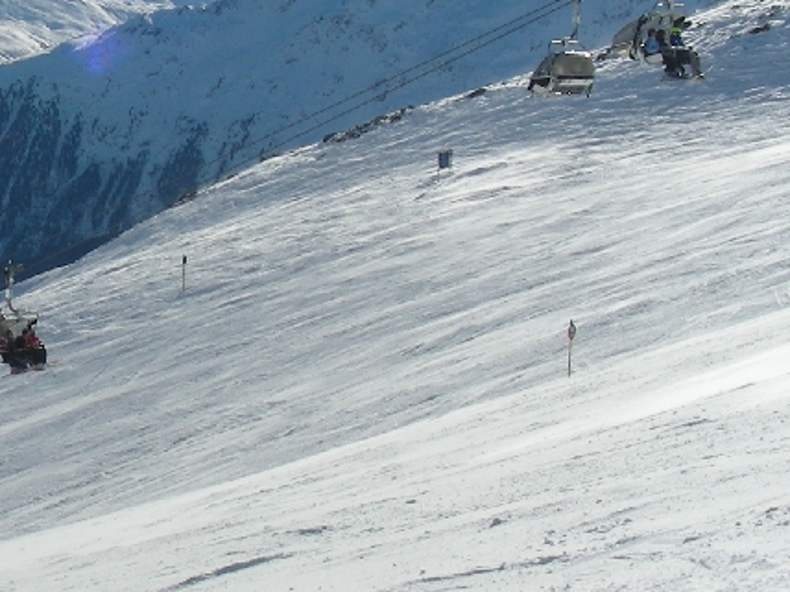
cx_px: -72
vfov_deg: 14.8
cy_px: 257
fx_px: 2282
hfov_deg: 18.9
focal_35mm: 100
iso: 50
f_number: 5.6
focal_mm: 6.3
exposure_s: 1/572
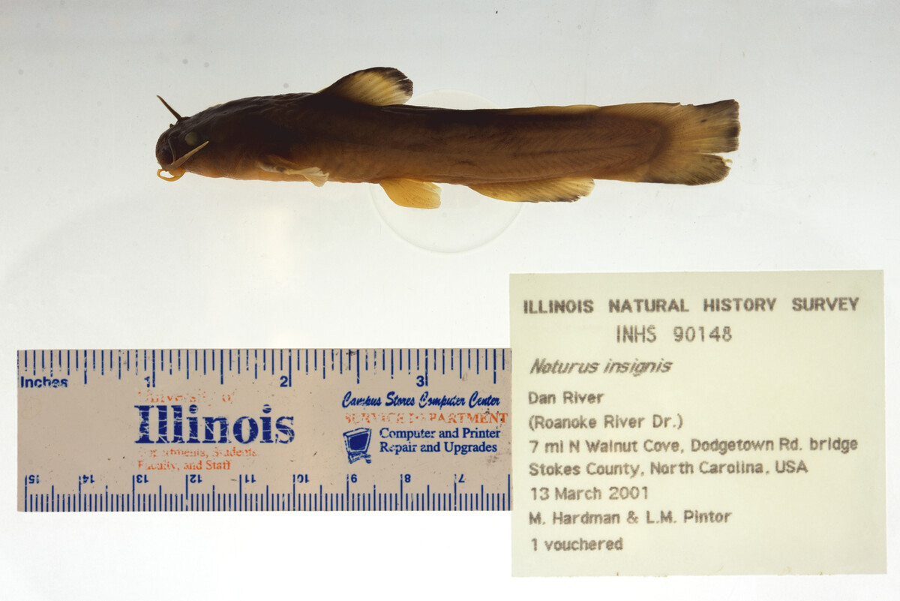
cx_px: 450
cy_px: 300
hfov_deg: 33.4
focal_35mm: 60
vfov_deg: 22.6
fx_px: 1500
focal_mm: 60
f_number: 10
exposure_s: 1/200
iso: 100
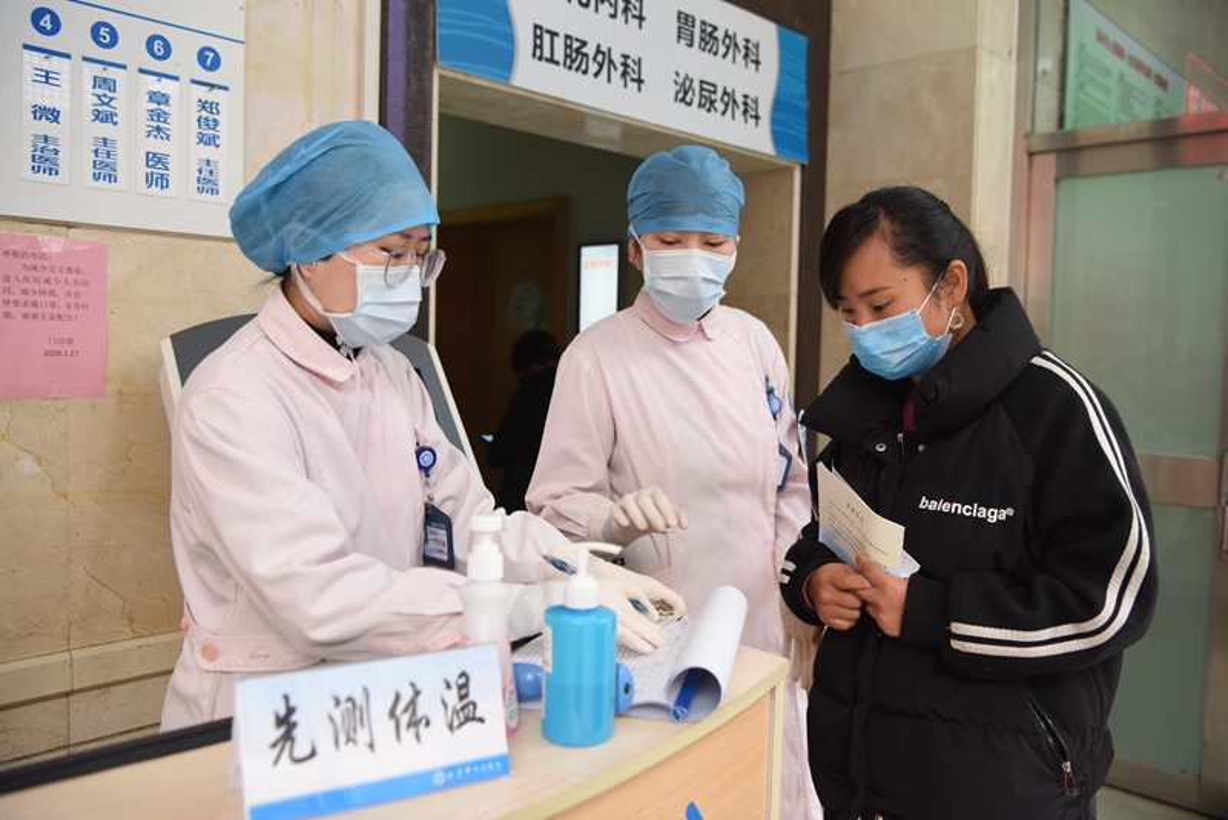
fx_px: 1058
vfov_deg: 42.4
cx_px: 614
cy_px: 410
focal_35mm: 31
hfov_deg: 60.3
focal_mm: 31
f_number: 4
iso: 800
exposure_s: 1/60
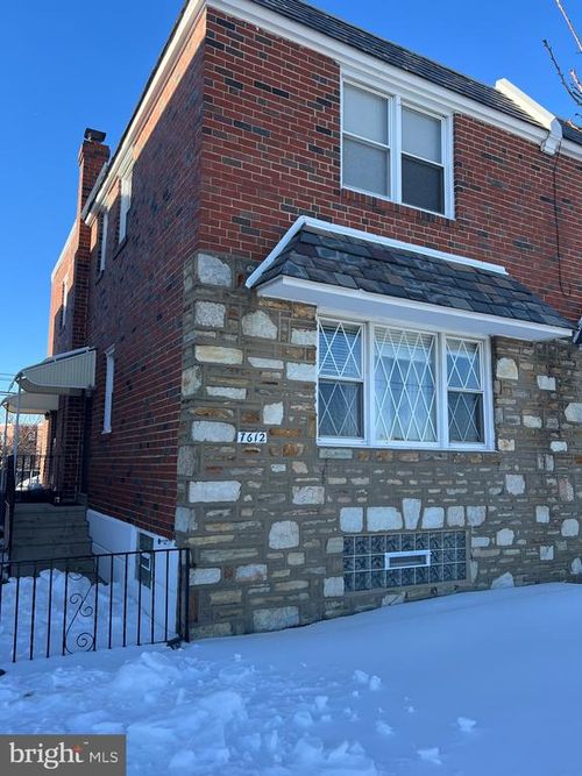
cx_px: 291
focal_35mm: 26
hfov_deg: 53.0
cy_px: 388
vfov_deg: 67.3
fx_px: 583
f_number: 1.5
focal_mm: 5.7
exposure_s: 1/1266
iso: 50
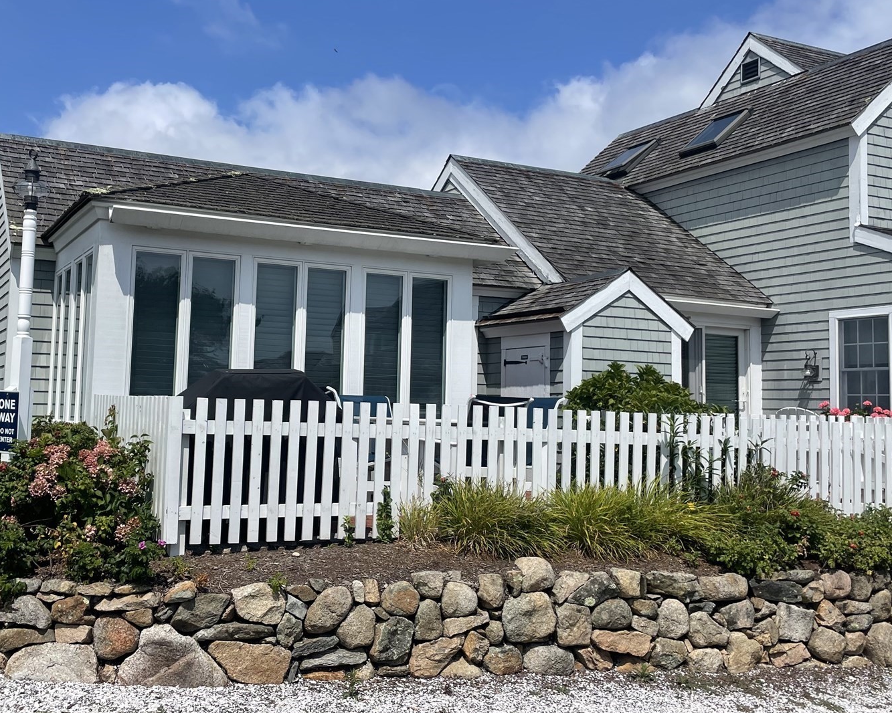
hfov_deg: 46.5
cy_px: 319
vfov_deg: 38.2
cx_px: 350
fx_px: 1029
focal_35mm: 39
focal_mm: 4.2
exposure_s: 1/6494
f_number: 1.6
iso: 32
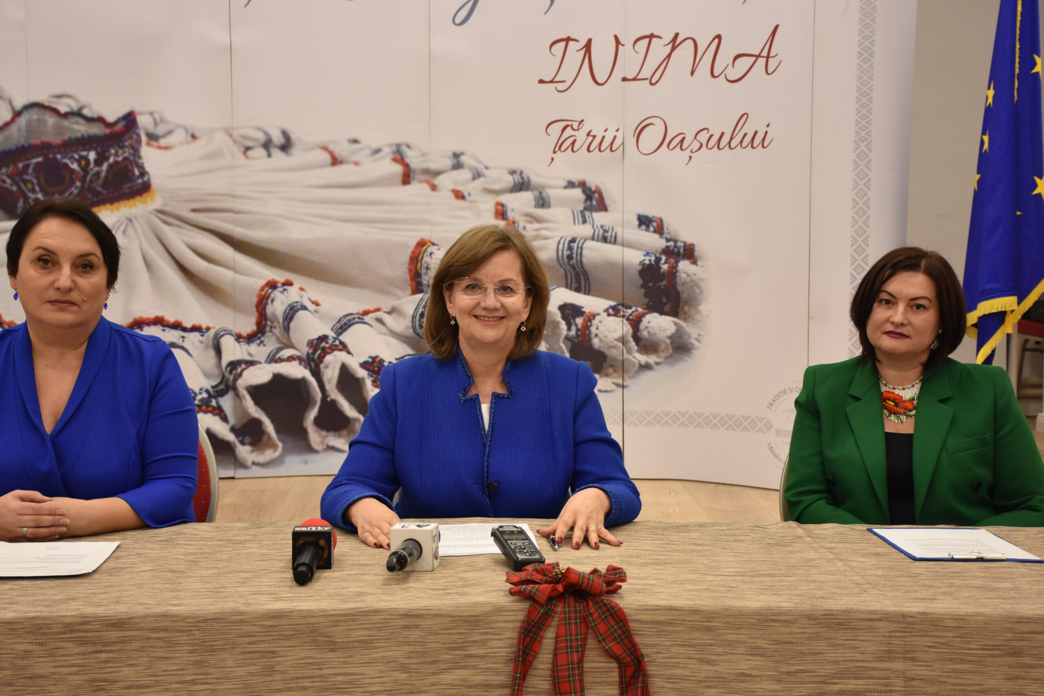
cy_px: 348
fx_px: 1740
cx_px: 522
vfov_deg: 22.6
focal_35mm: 60
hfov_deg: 33.4
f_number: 4.5
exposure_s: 1/80
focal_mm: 40
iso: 800
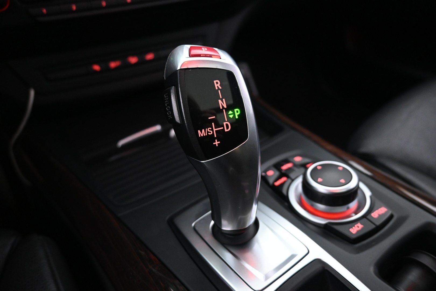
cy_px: 146
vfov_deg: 53.1
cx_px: 218
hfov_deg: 73.7
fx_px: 291
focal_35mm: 24
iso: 2500
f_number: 3.5
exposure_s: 1/25
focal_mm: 16
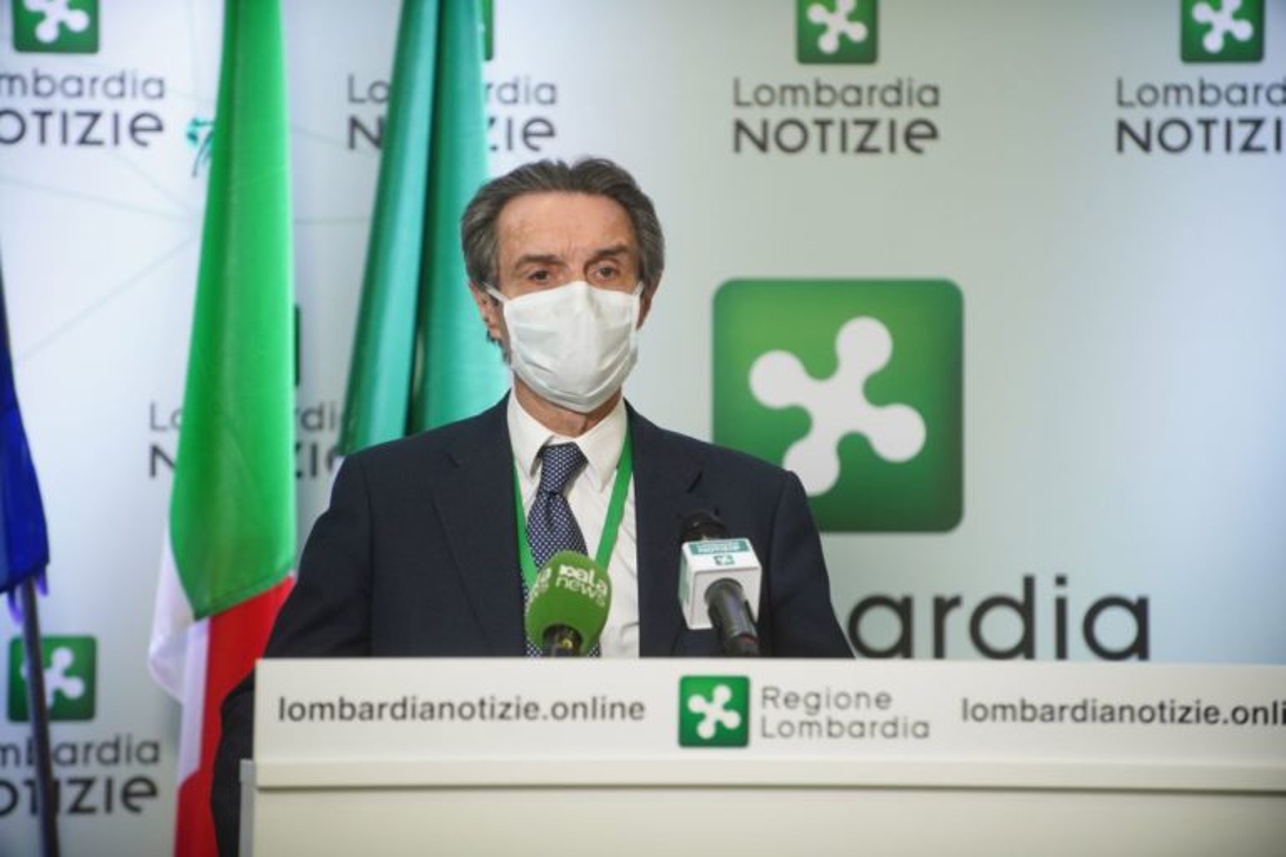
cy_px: 428
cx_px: 643
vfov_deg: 8.6
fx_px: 5726
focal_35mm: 160
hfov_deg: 12.8
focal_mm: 160.3
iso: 1600
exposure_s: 1/200
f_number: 4.5
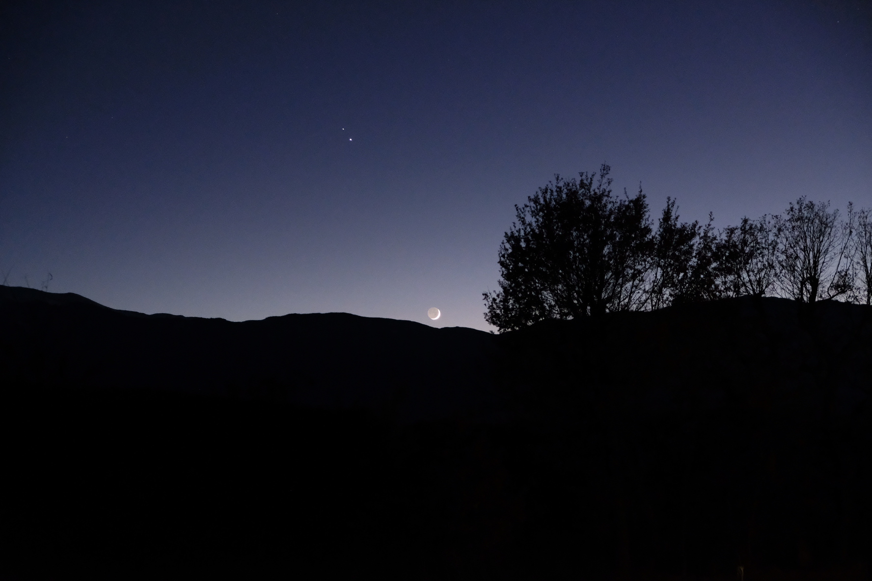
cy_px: 290
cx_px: 436
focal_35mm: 49
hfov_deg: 40.3
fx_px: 1187
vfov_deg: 27.5
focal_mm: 32.9
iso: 6400
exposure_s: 1/4
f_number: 3.6
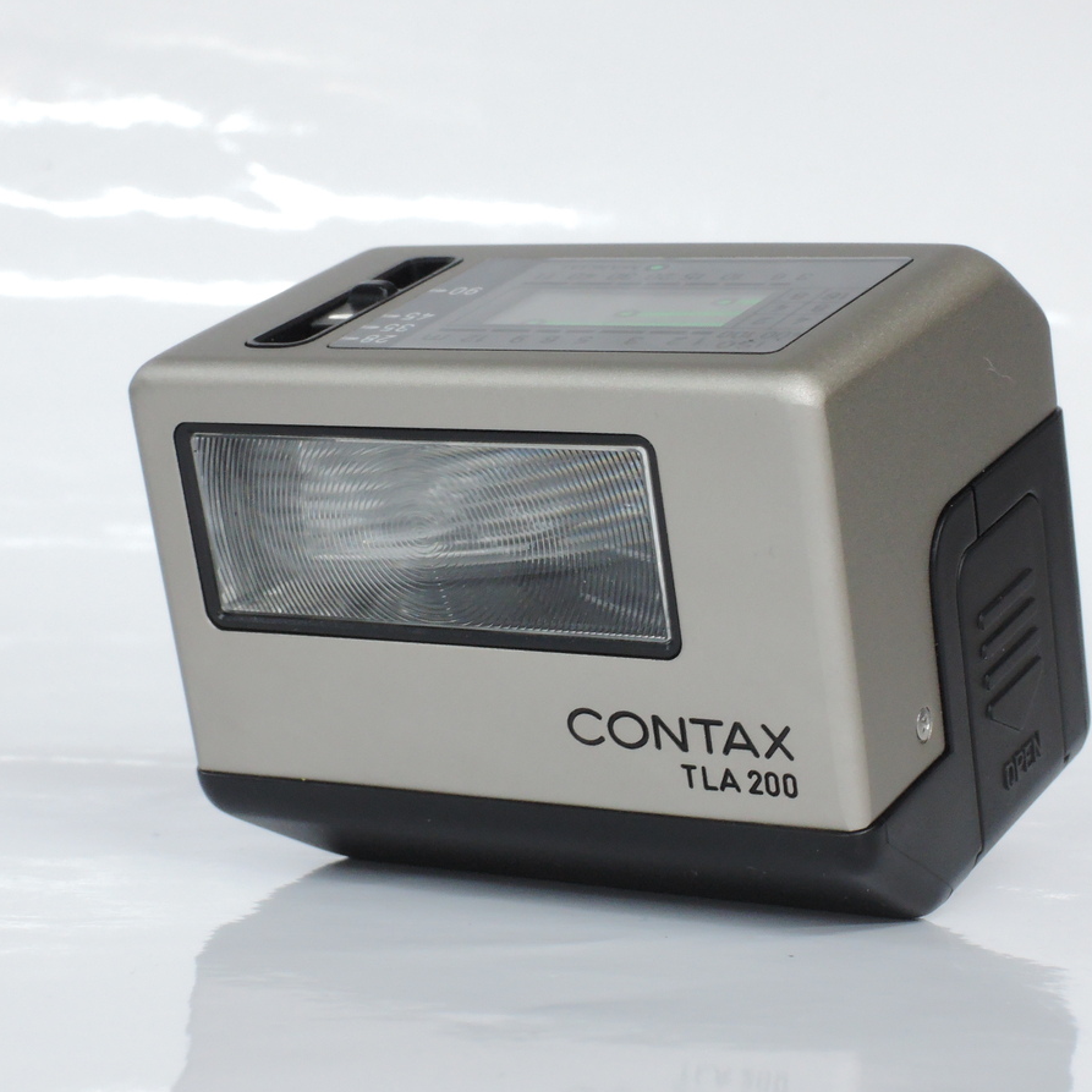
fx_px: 3605
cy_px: 549
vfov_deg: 17.2
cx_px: 604
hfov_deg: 17.2
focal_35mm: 101
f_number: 8
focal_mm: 18.2
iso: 800
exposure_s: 1/20
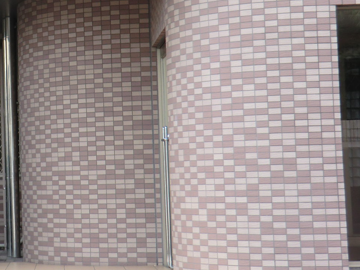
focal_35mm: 118
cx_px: -14
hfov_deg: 16.3
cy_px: 63
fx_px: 1227
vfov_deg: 12.5
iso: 64
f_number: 4.2
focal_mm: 9.8
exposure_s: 1/60
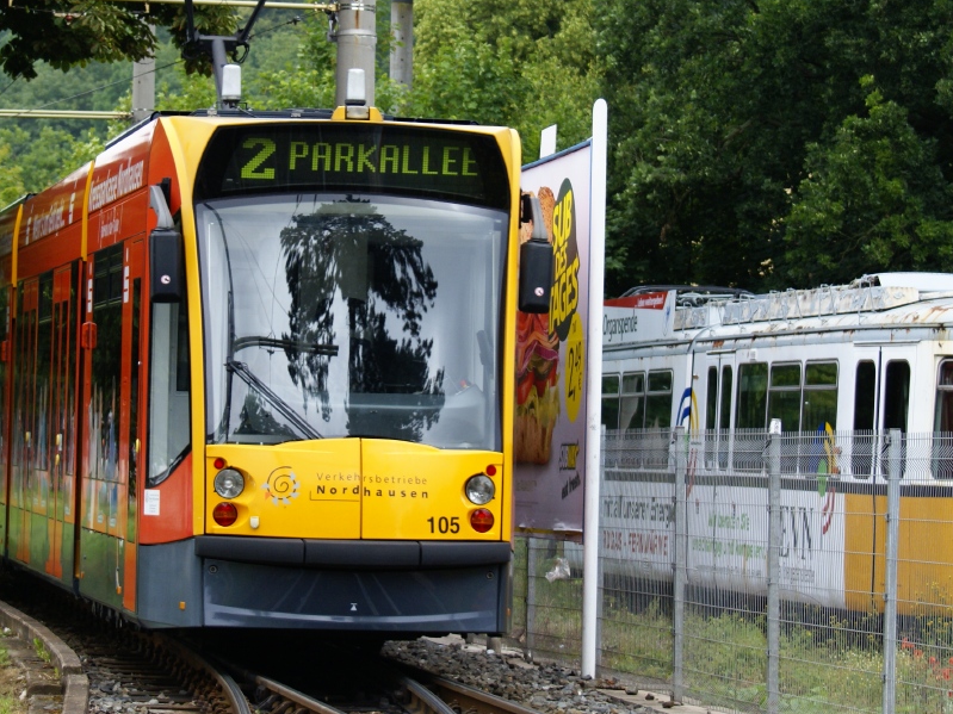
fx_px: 4479
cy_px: 282
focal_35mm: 163
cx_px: 372
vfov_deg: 9.1
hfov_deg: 12.1
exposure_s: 1/200
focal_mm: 75
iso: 200
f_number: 5
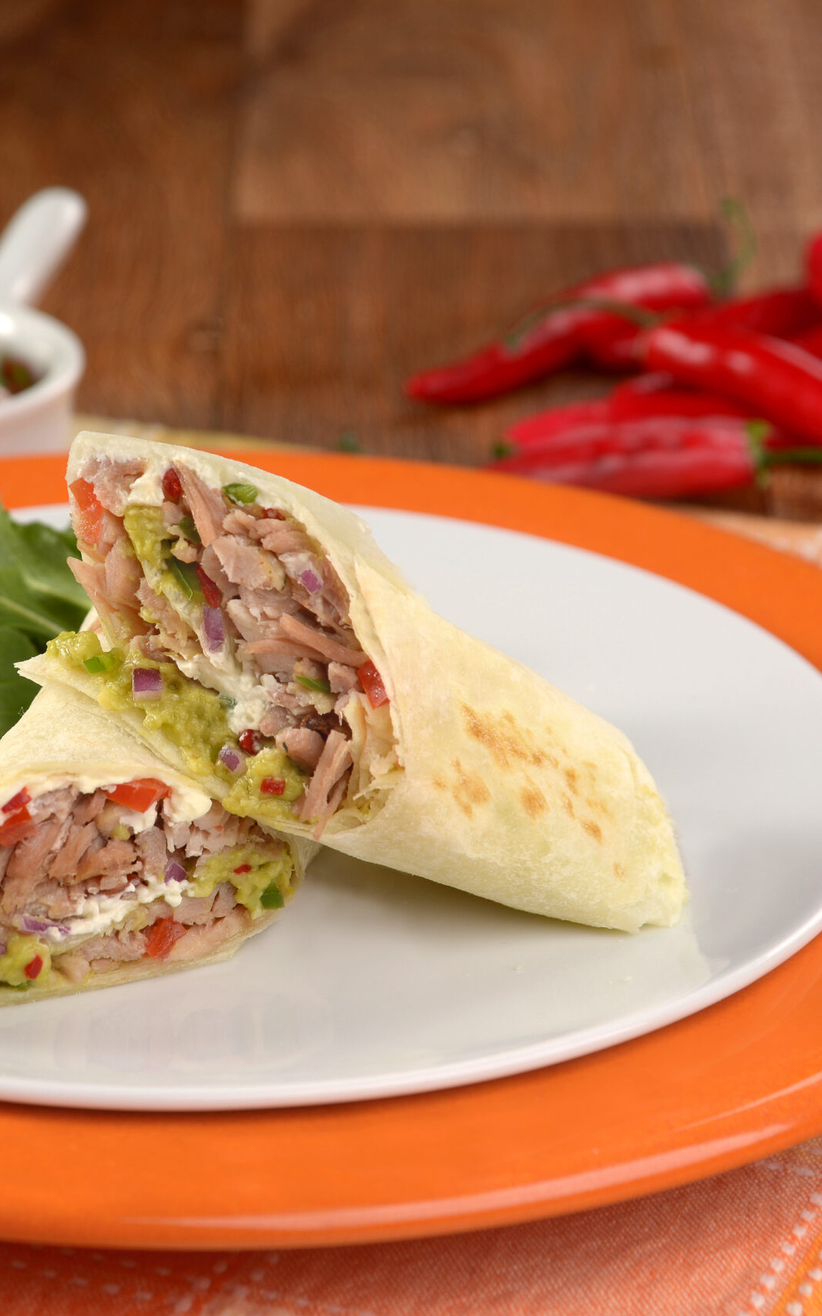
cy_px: 655
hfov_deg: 7.6
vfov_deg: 12.2
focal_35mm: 172
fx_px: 6167
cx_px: 166
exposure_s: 1/80
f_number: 10
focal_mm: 112
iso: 100
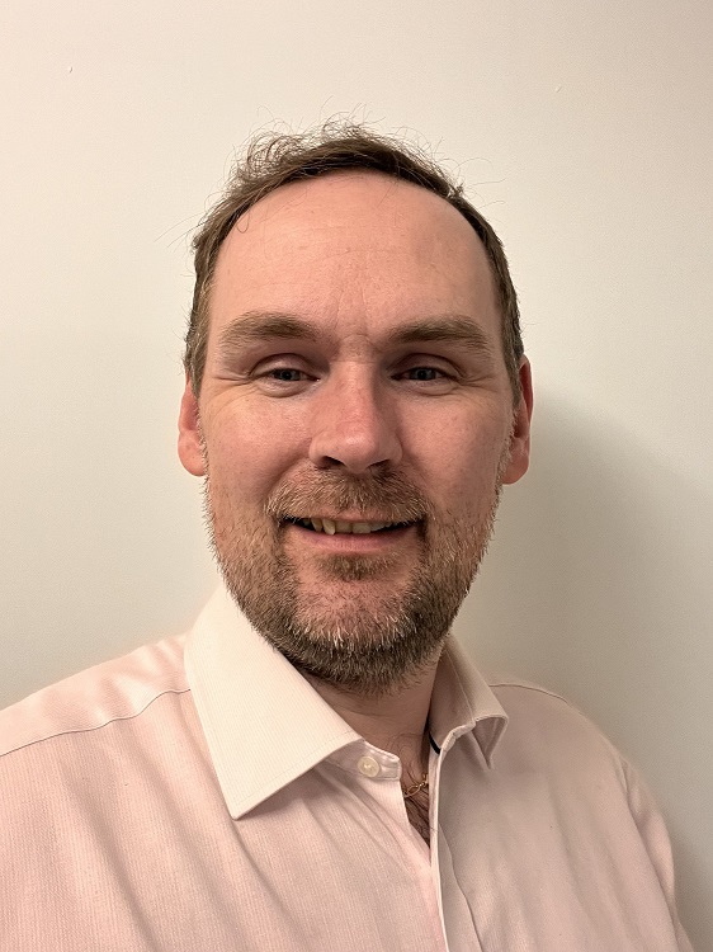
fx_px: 824
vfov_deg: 60.0
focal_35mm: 30
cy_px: 476
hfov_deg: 46.8
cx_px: 356
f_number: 2.2
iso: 320
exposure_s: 1/50
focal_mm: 2.71
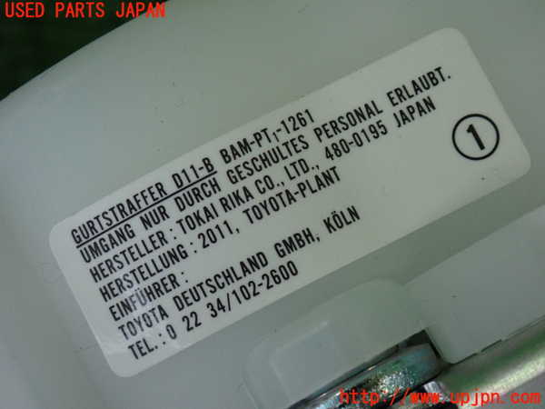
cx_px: 272
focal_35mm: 100
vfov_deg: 14.8
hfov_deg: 19.6
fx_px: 1574
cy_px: 204
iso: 1000
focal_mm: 18
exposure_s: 1/125
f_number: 4.9
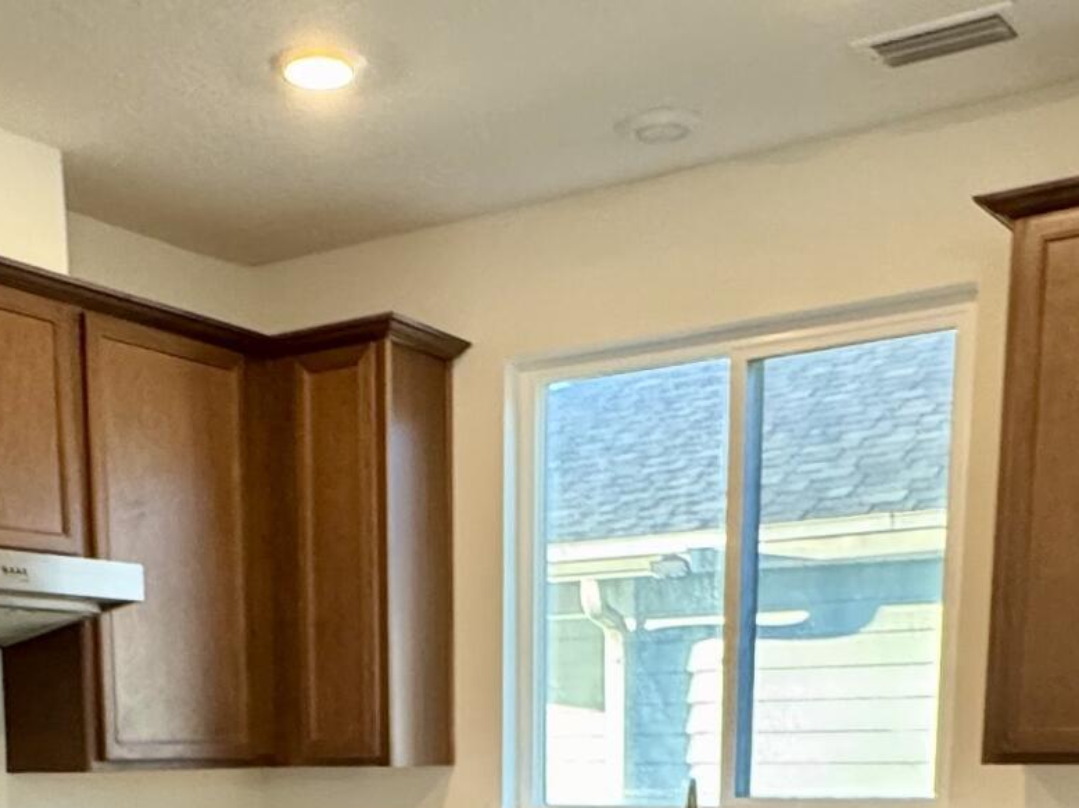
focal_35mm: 54
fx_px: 1683
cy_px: 1071
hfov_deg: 35.3
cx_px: 376
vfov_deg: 23.6
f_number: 2.2
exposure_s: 1/120
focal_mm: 2.22
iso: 250
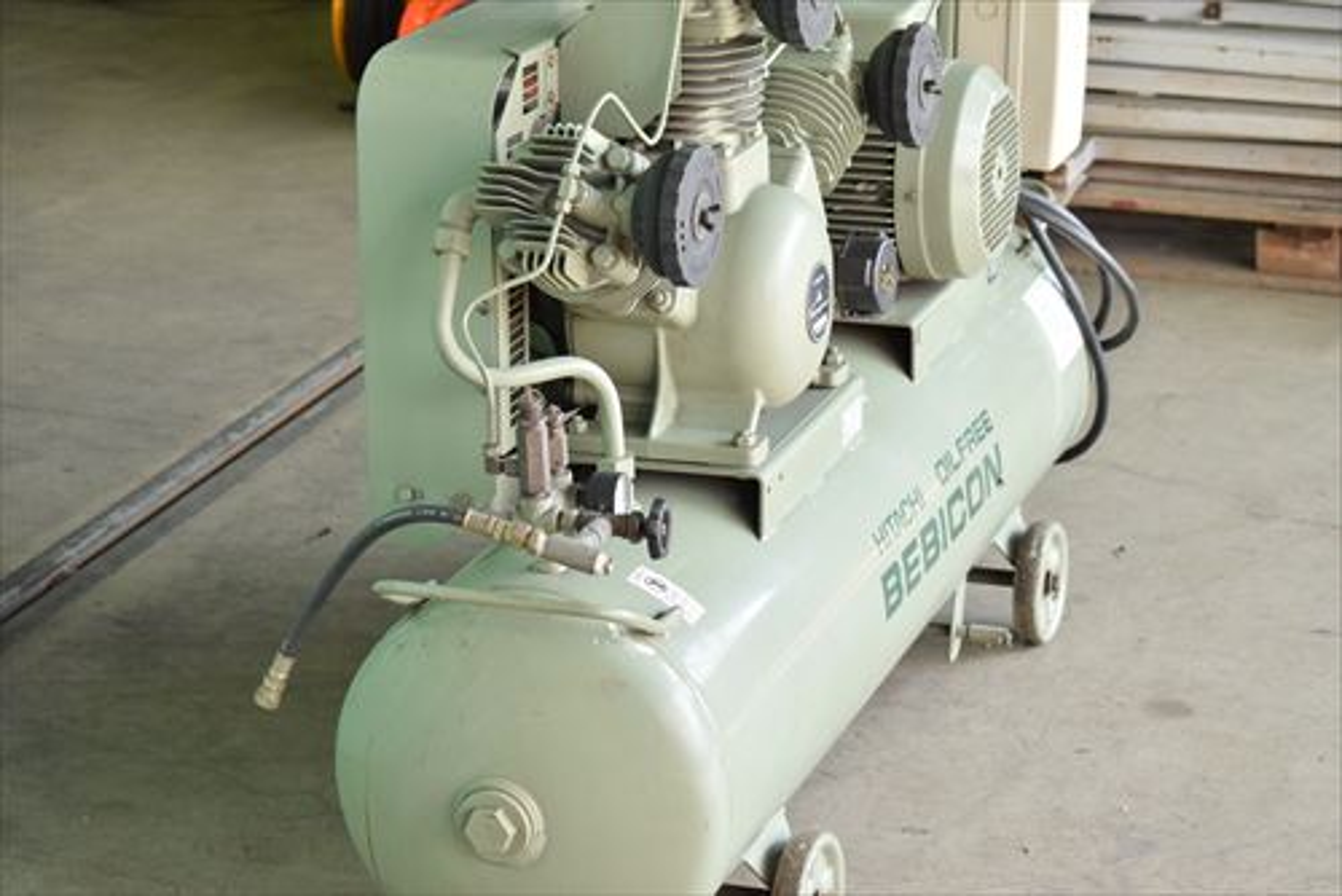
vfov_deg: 16.6
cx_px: 671
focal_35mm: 82
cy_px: 448
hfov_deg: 24.6
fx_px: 3077
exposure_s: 1/500
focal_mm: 55
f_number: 6.3
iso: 1250
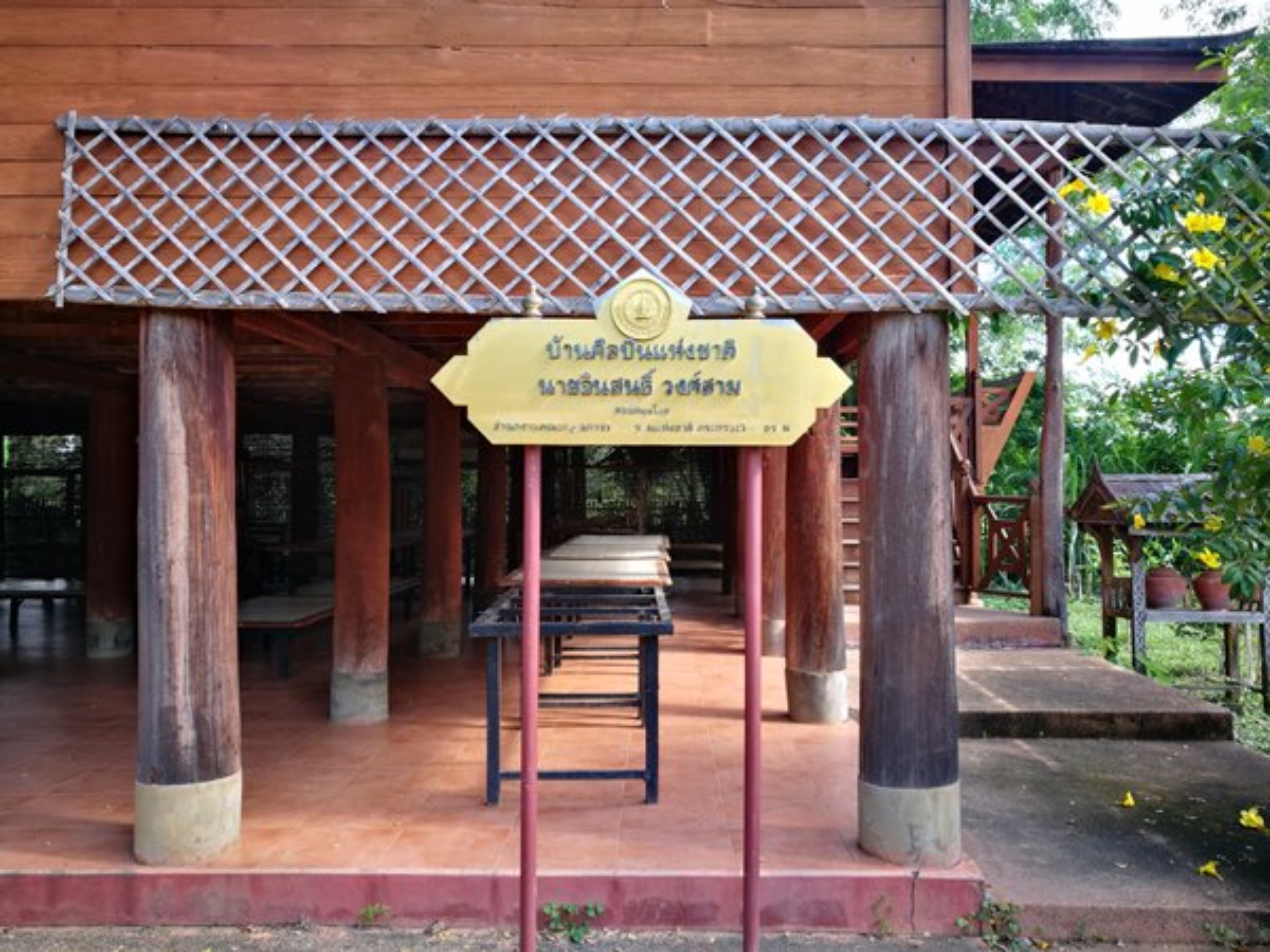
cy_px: 476
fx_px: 991
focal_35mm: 27
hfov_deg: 65.3
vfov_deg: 51.4
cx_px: 635
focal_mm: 4.5
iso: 64
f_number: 2.2
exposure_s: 1/100
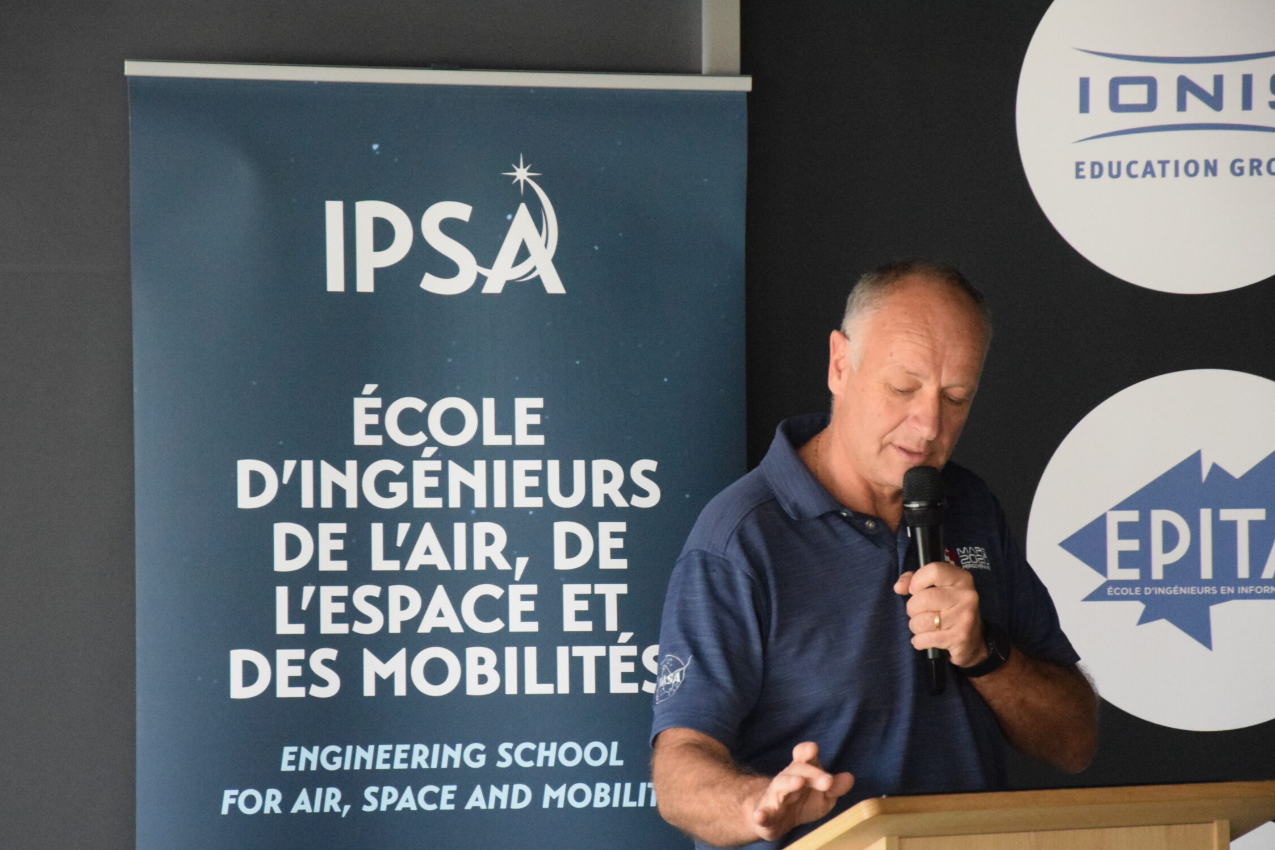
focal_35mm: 180
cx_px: 599
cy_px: 475
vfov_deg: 7.6
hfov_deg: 11.4
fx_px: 6360
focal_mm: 105
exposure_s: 1/125
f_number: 5.6
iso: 6400
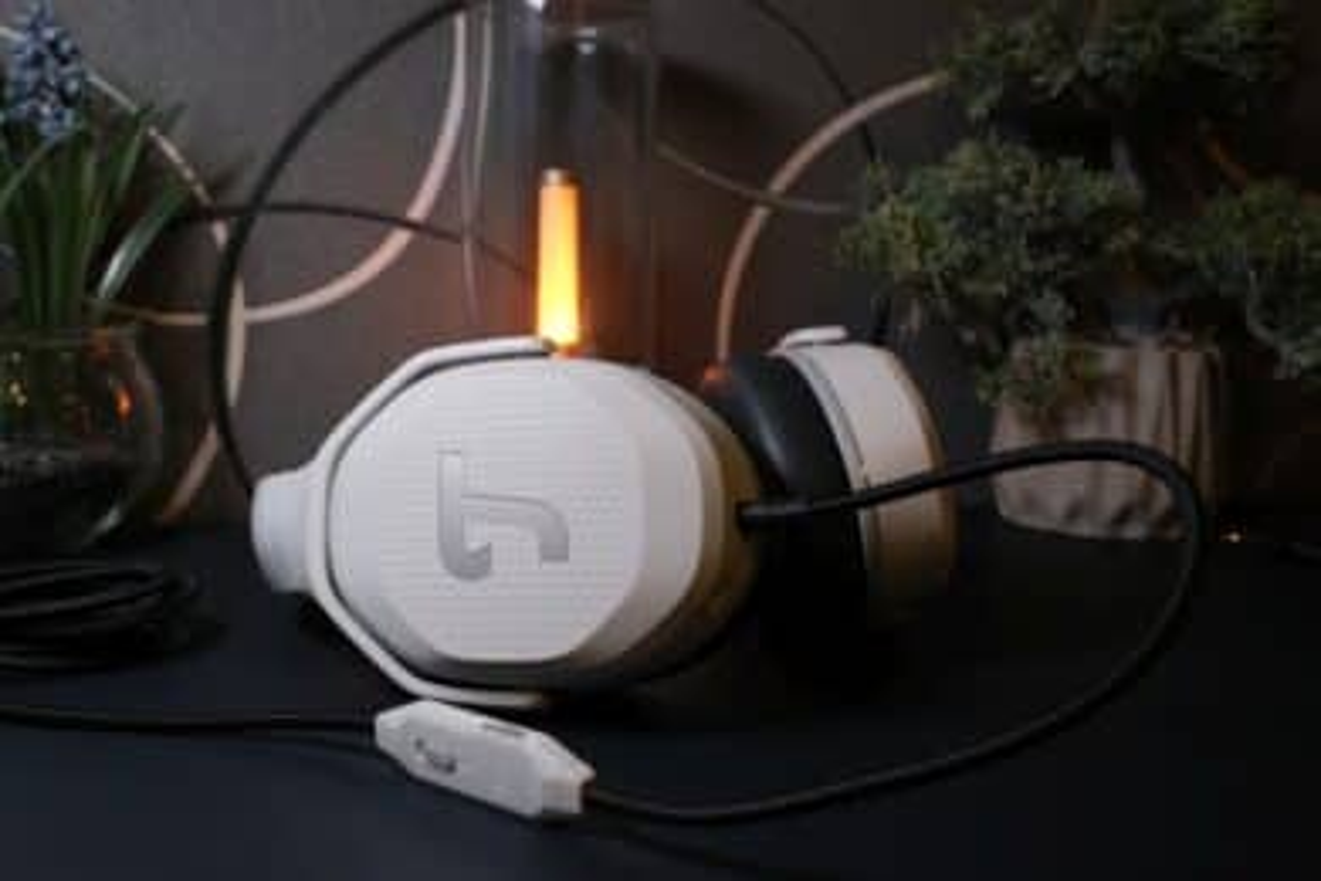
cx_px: 660
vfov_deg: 35.9
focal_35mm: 37
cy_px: 440
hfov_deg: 51.9
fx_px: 1358
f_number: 8
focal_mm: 24.9
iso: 800
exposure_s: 1/38
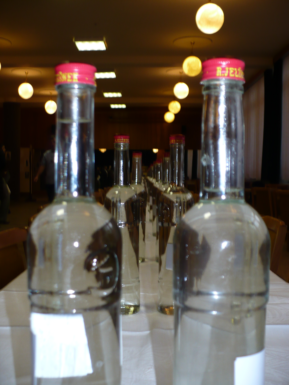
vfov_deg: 44.8
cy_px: 192
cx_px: 144
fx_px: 468
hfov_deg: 34.3
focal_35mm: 42
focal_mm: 7
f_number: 2.9
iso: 100
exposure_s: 1/30
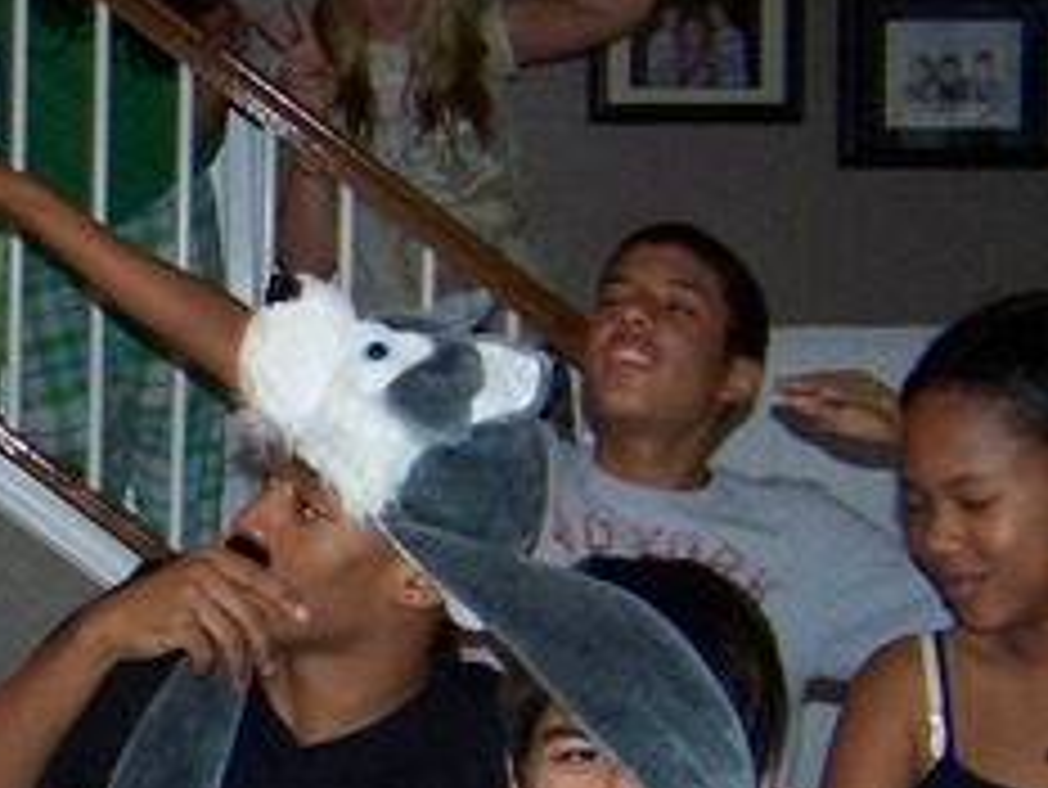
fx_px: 2999
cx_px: -315
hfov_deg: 18.4
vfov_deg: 14.9
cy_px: 603
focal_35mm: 99
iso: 200
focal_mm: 5.85
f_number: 2.8
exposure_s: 1/30
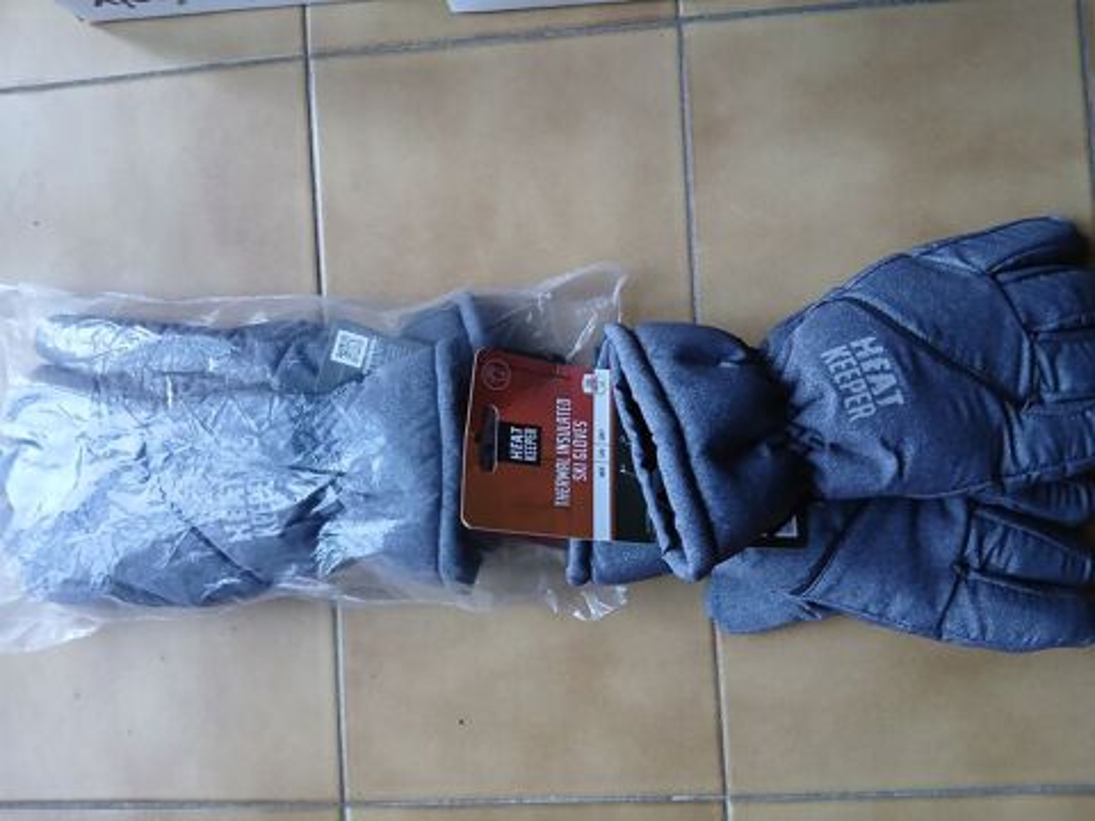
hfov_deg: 67.3
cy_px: 410
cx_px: 548
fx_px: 822
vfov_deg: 53.1
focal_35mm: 26
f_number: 1.8
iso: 250
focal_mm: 3.98
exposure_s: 1/25
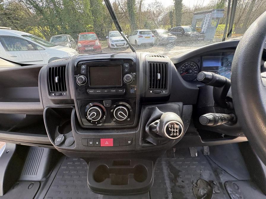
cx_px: 133
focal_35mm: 14
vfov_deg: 85.7
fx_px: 108
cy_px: 100
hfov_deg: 102.1
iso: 100
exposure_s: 1/134
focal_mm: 2.22
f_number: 2.2
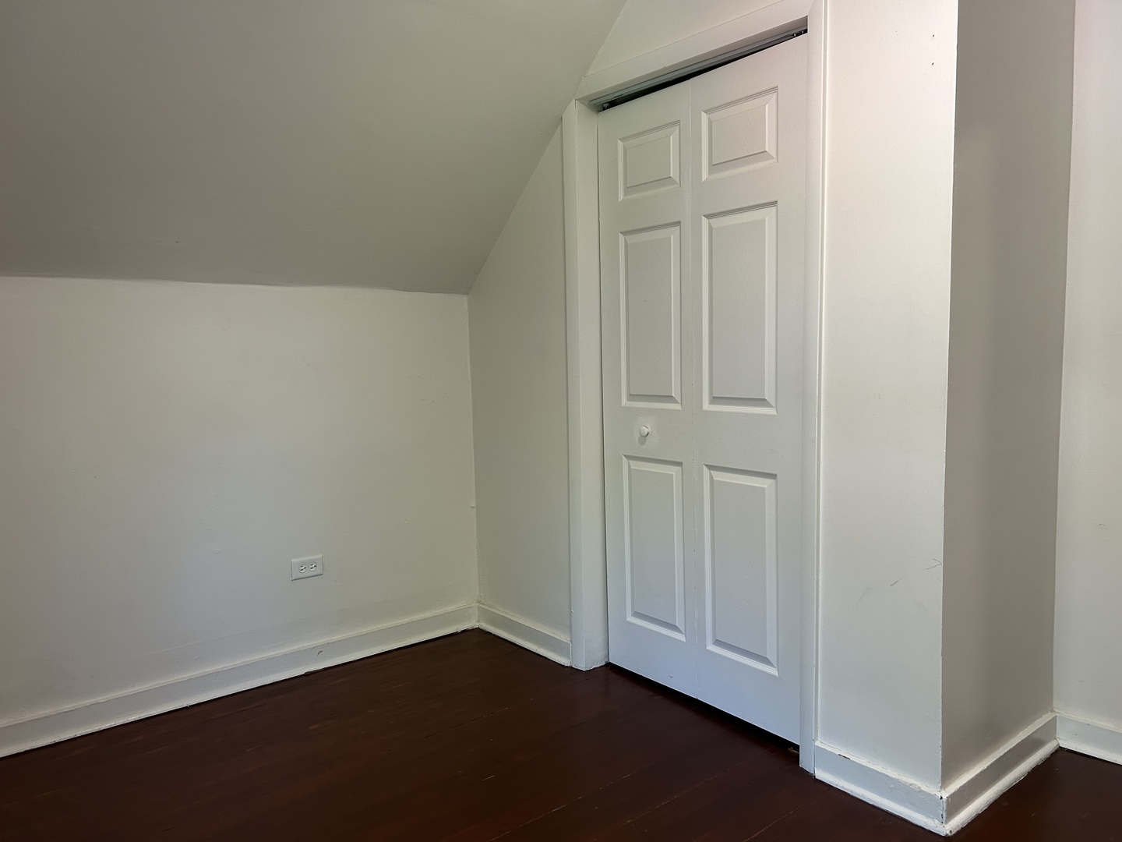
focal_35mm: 26
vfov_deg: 53.1
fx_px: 843
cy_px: 421
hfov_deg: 67.3
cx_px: 561
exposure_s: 1/120
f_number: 1.5
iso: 125
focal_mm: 5.7
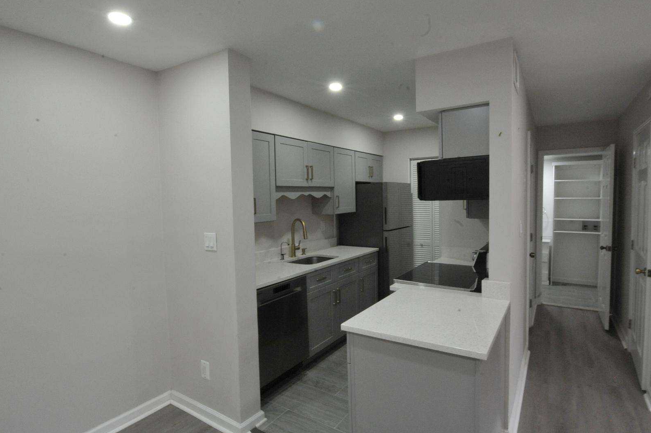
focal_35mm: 18
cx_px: 363
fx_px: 325
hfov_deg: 89.7
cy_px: 210
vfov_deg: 67.3
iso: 3200
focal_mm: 14
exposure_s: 1/15
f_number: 22
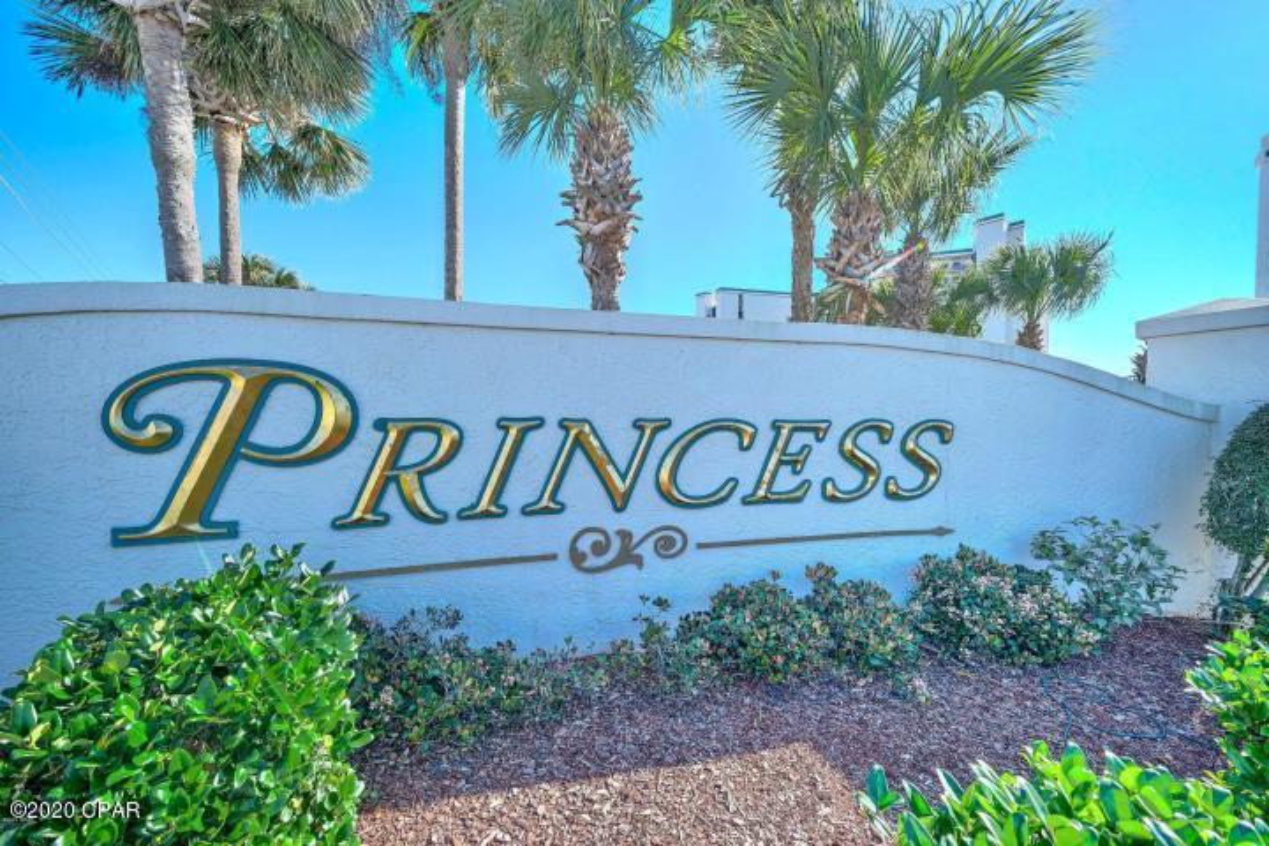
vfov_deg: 90.0
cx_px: 634
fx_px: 423
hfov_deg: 112.6
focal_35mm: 12
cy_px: 423
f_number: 5.6
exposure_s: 1/320
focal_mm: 12
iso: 100
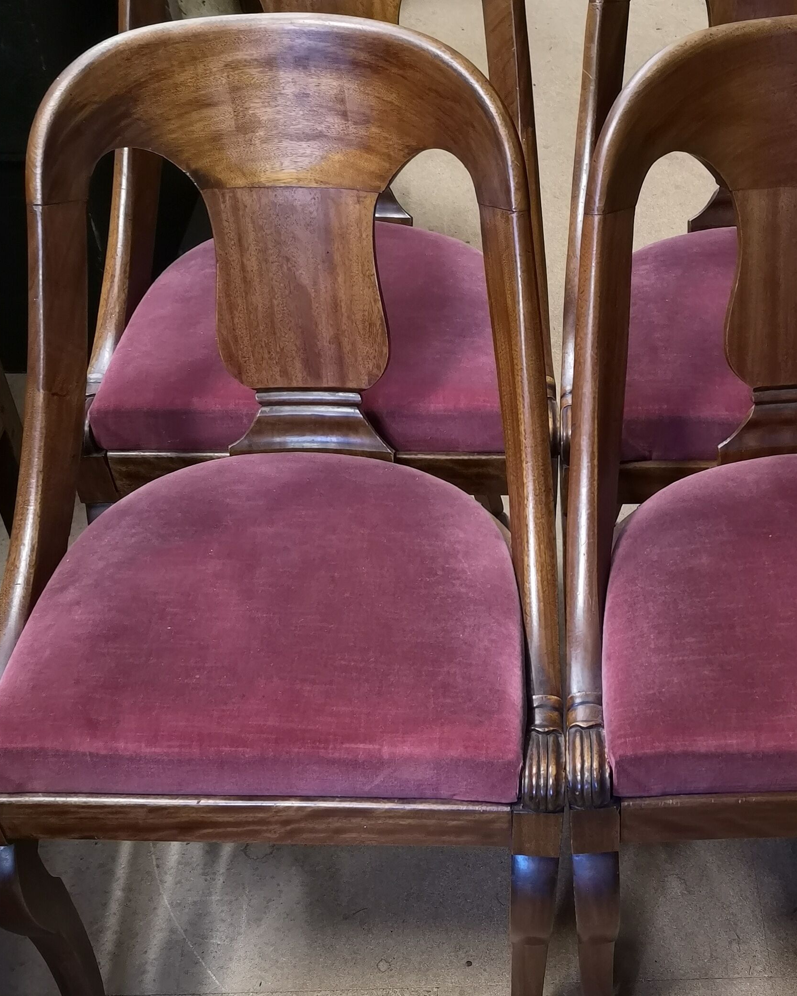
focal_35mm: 46
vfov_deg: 39.8
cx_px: 562
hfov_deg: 32.3
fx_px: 1356
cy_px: 679
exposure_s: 1/16.7
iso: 640
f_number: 1.8
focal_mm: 3.95
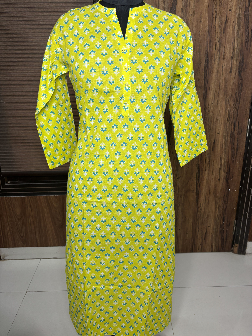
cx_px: 126
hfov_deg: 53.1
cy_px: 168
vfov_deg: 67.3
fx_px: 252
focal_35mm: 26
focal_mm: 5.96
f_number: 1.6
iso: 80
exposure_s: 1/50
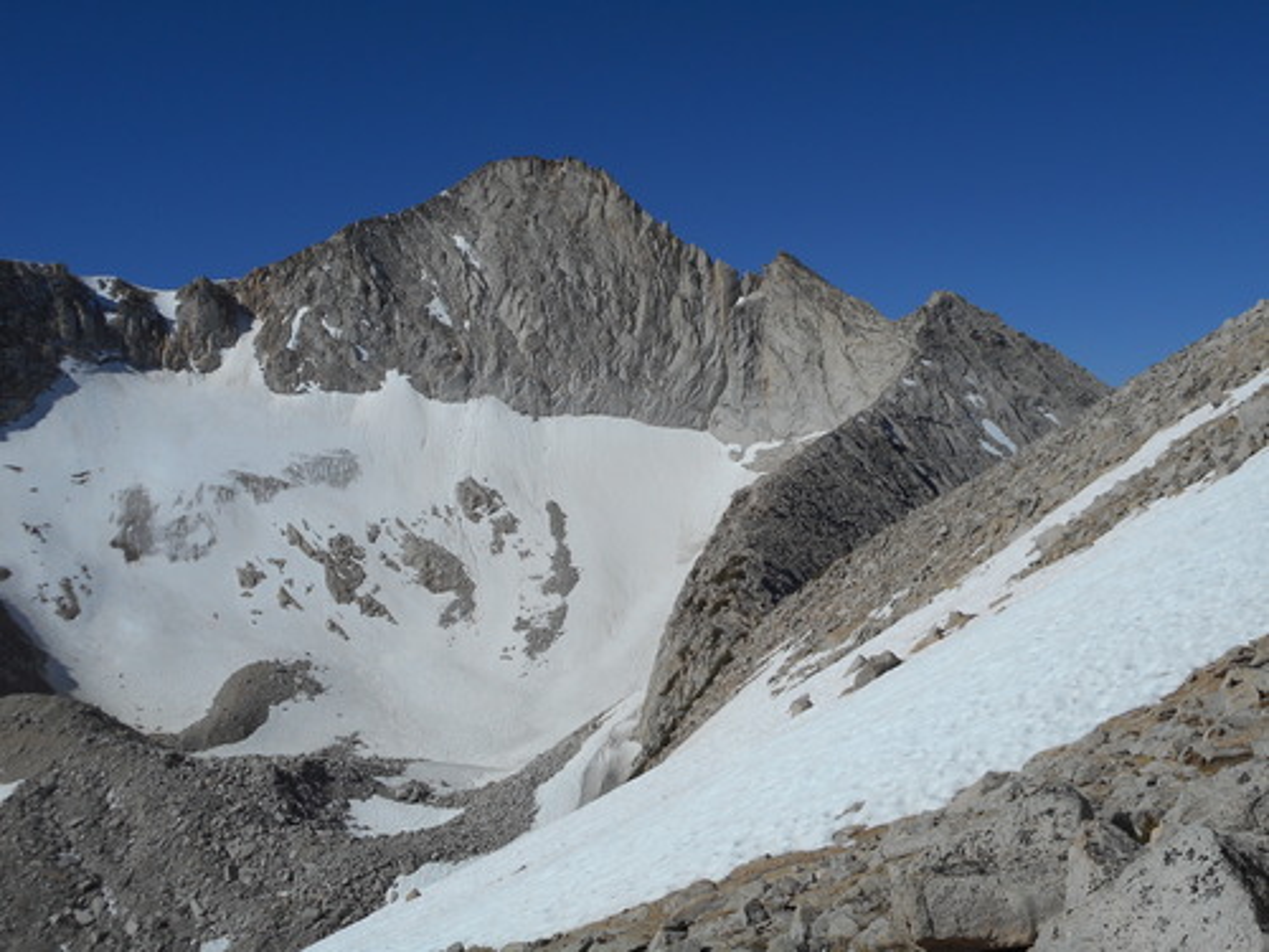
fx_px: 1613
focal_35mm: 44
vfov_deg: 32.9
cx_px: 634
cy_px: 476
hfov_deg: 42.9
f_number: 13.3
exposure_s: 1/250
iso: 80
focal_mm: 7.9
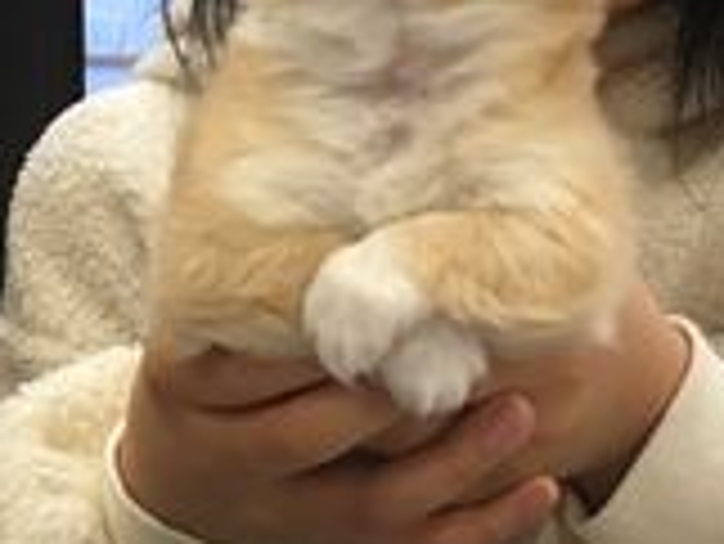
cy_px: 144
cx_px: 229
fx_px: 2261
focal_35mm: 108
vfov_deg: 13.7
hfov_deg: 18.1
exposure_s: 1/30
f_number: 2.2
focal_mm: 4.15
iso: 125
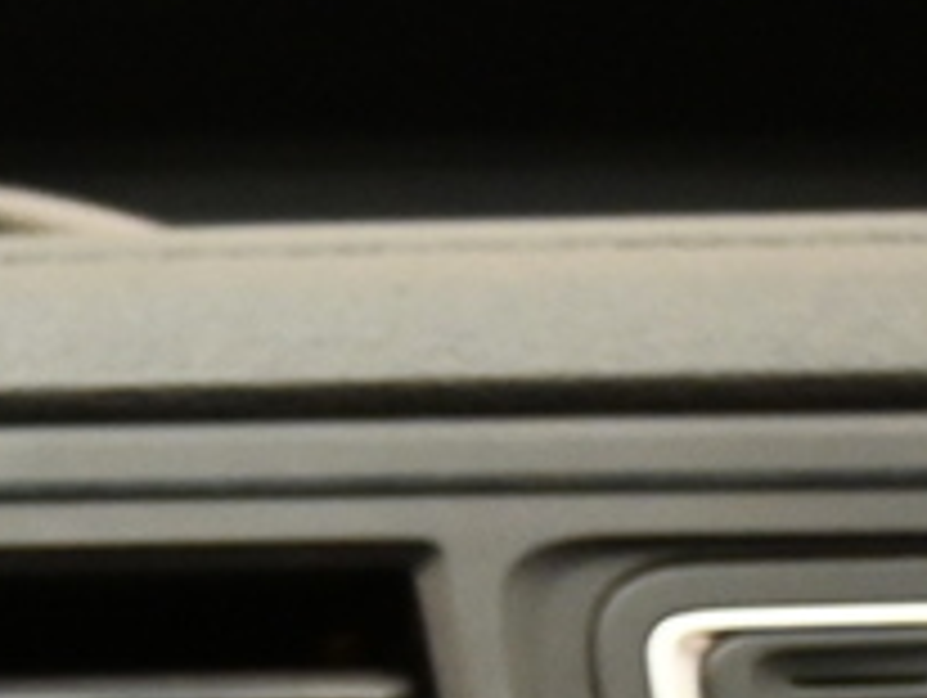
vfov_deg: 6.2
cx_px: -2326
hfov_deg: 7.3
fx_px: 5922
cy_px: 2035
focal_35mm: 221
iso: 1000
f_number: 3.8
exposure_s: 1/30
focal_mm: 19.5
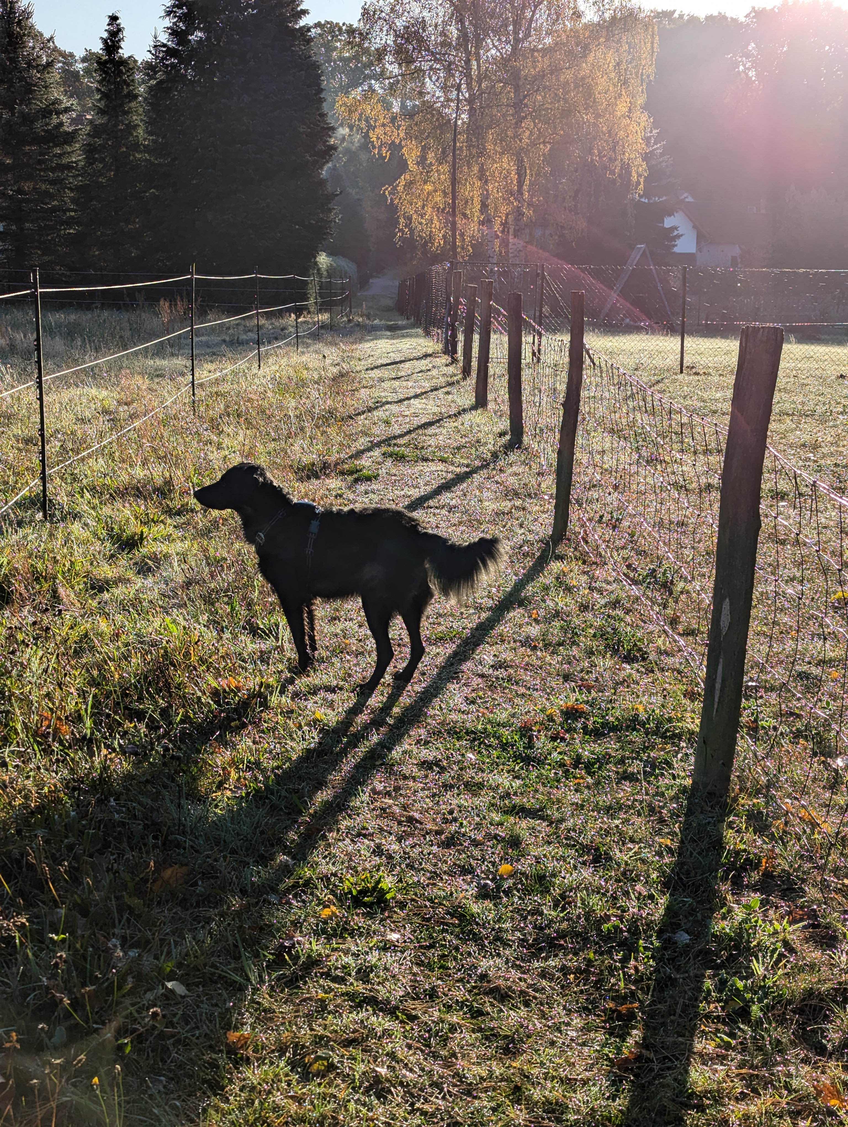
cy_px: 564
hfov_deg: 30.3
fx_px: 1564
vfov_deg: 39.6
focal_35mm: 48
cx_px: 424
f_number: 1.85
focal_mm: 6.81
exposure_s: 1/1808
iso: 40
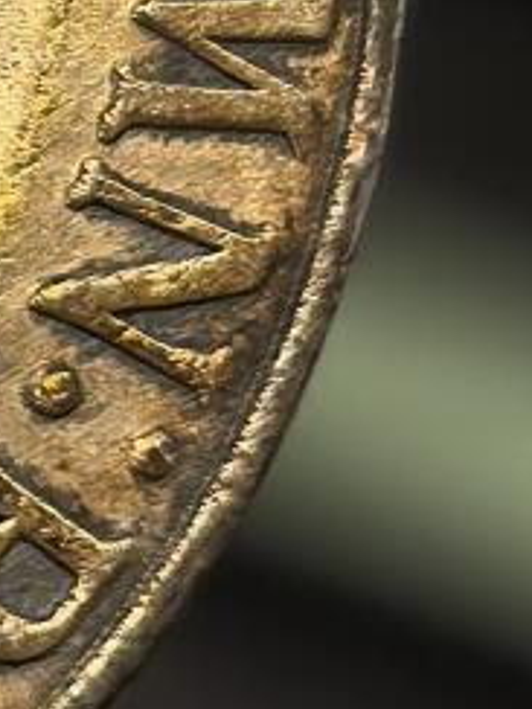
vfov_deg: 5.0
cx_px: -1108
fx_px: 8156
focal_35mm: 398
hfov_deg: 3.6
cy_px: -41
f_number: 2
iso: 100
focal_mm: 6.98
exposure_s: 1/100
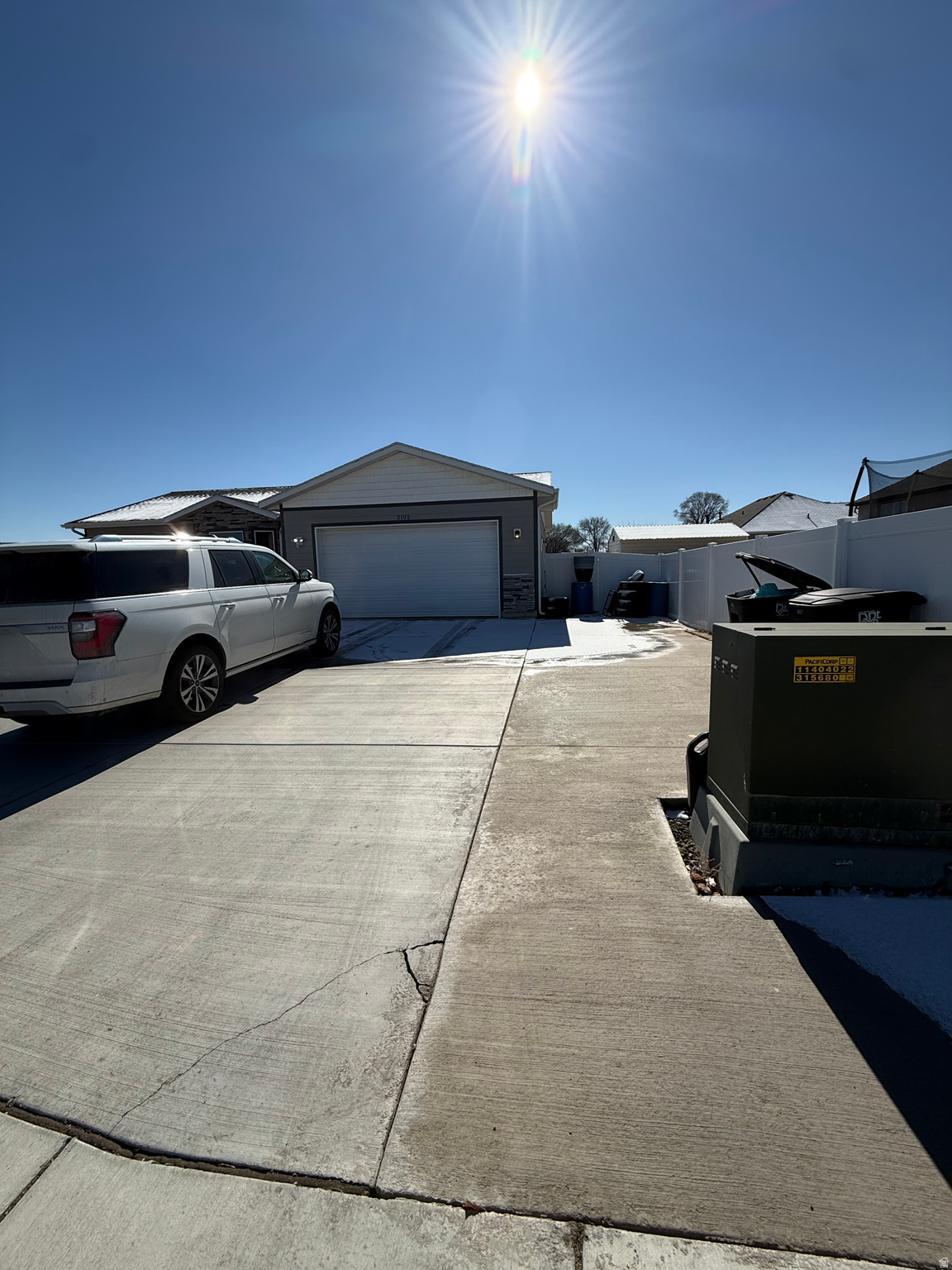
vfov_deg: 102.1
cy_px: 635
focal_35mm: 14
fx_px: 513
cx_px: 476
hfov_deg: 85.7
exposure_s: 1/6173
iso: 64
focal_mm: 2.22
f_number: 2.2
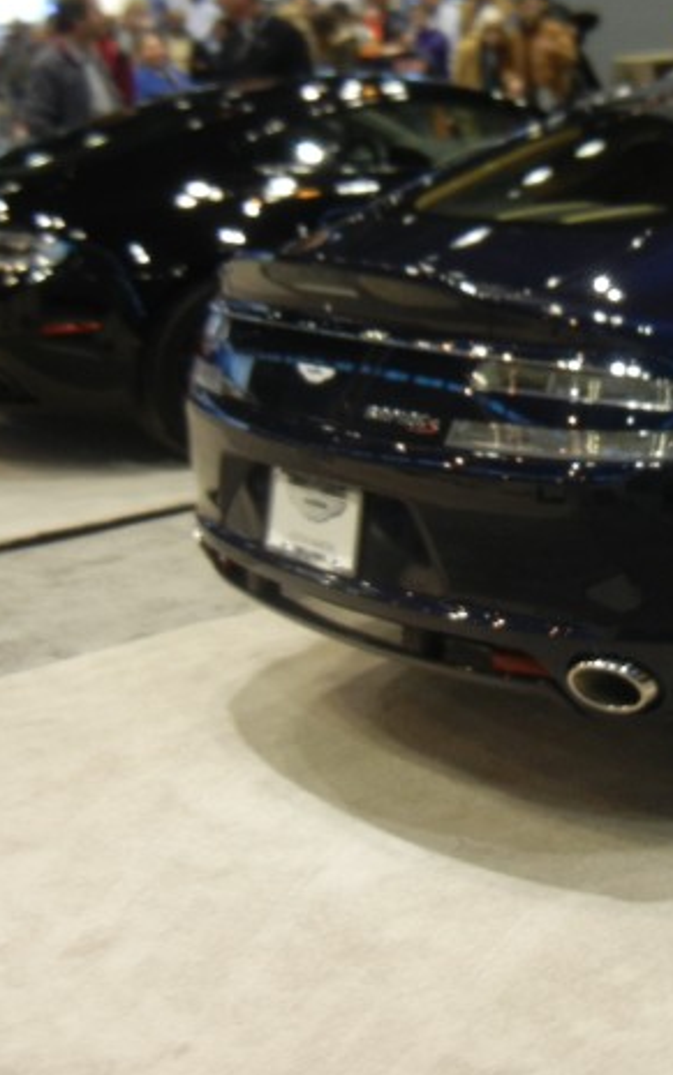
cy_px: 412
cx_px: 548
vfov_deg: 29.3
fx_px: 2052
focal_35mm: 70
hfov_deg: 18.4
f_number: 3.5
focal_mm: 5.4
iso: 195
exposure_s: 1/37.8
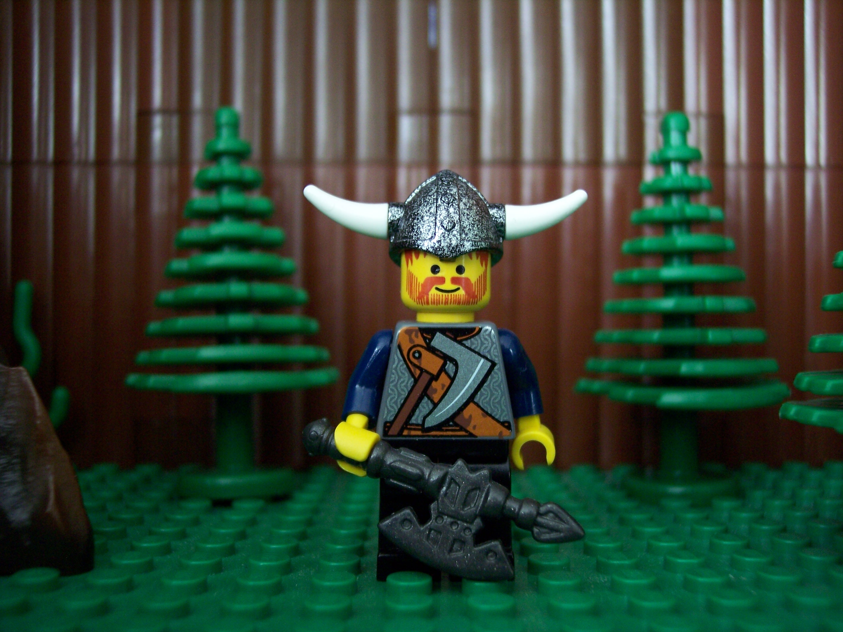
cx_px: 422
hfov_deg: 47.9
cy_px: 316
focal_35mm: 39
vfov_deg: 36.8
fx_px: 950
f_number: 3.4
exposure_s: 1/8
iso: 200
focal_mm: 8
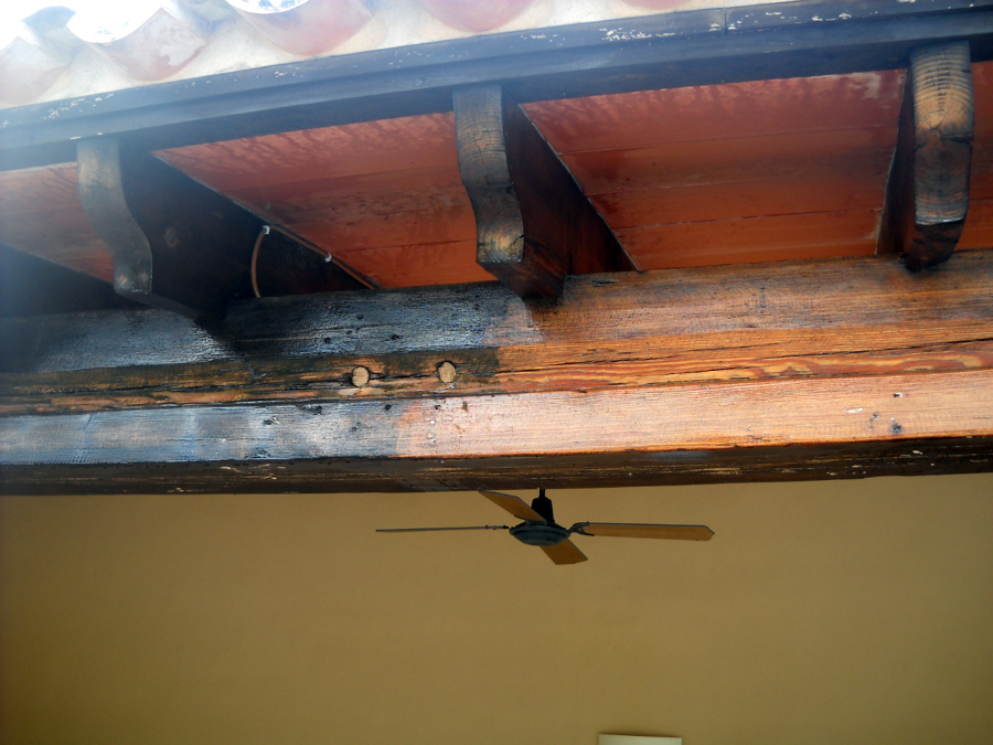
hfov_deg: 45.8
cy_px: 372
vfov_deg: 35.1
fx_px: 1176
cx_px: 496
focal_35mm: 41
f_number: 3.1
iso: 80
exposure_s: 1/60
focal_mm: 6.72
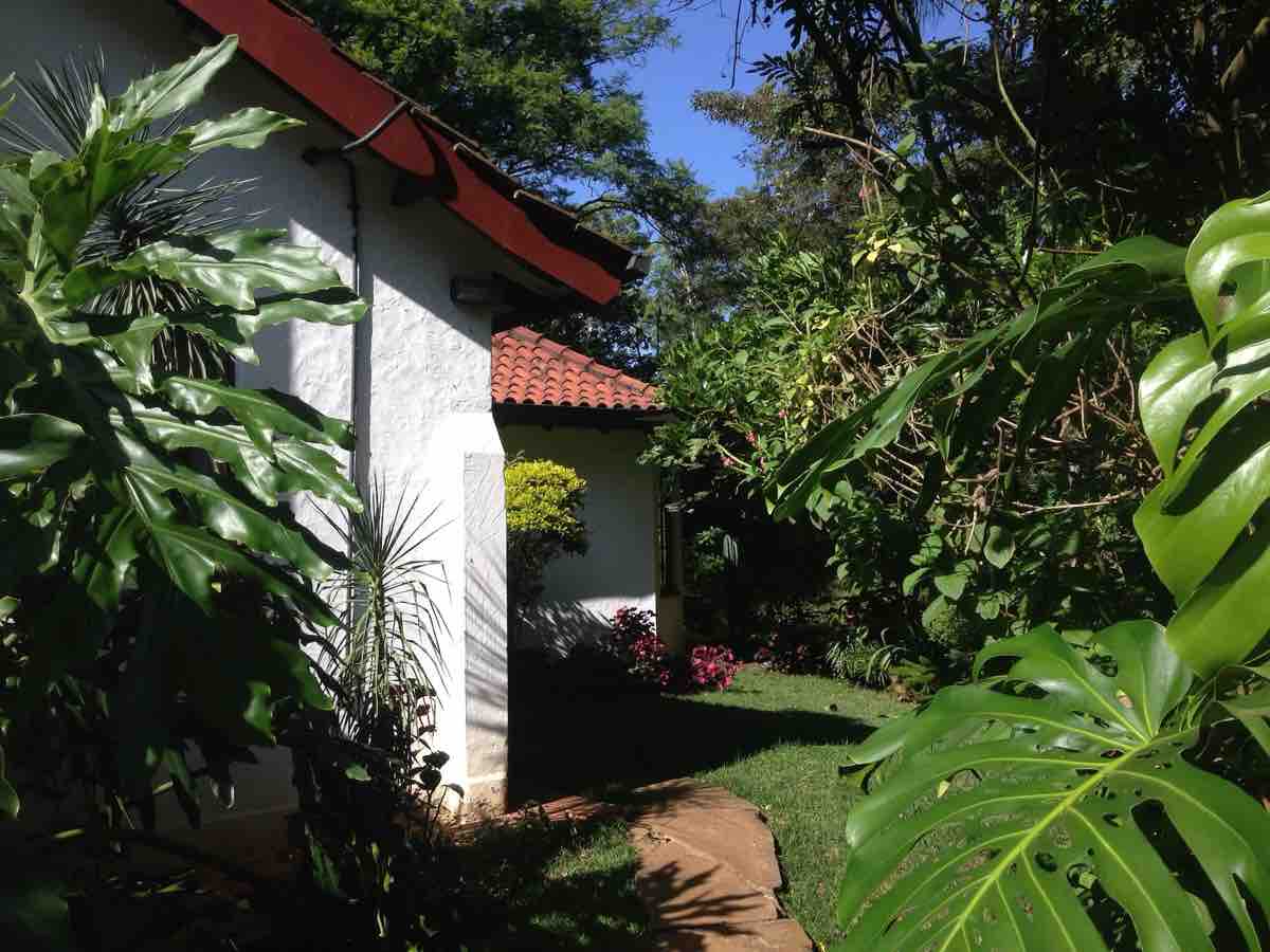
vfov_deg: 42.9
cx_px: 635
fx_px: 1211
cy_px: 476
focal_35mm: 33
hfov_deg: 55.4
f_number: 2.4
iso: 50
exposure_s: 1/889
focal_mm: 4.12
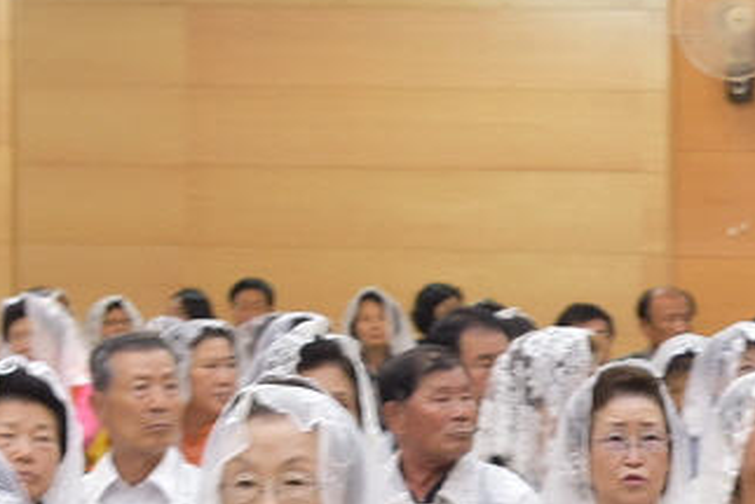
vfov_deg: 9.0
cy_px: 516
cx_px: 1022
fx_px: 3168
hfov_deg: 13.1
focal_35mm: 151
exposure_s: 1/20
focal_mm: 38
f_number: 5
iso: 1000
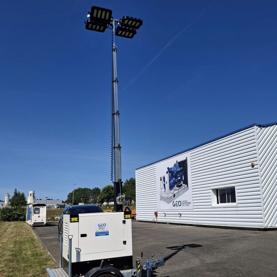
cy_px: 160
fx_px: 272
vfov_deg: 53.8
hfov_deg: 54.0
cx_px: 141
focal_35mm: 30
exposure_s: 1/2793
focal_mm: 4.69
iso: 32
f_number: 1.8
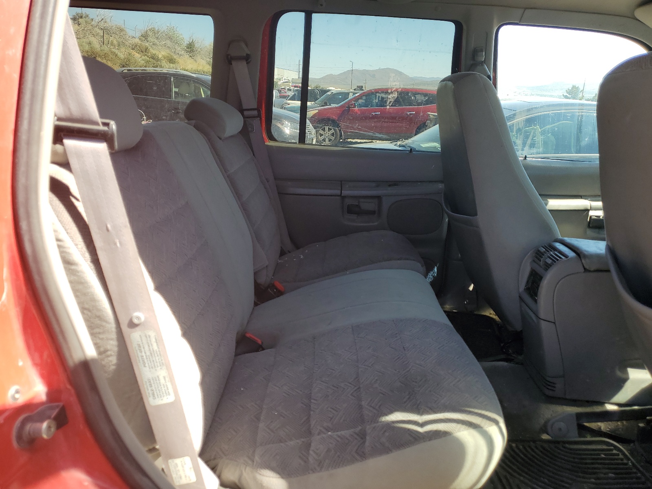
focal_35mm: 26
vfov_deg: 53.1
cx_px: 326
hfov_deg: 67.3
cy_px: 244
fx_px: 490
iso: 50
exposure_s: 1/385
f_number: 1.5
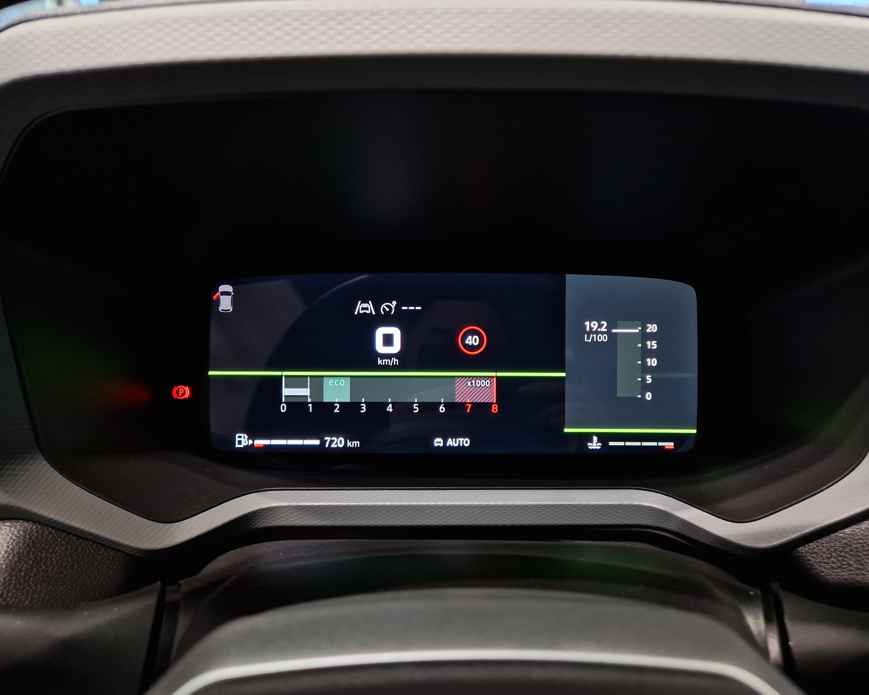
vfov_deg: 58.8
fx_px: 617
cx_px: 447
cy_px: 348
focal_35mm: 24
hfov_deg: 70.3
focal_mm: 5.4
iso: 100
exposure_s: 1/50
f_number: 1.8
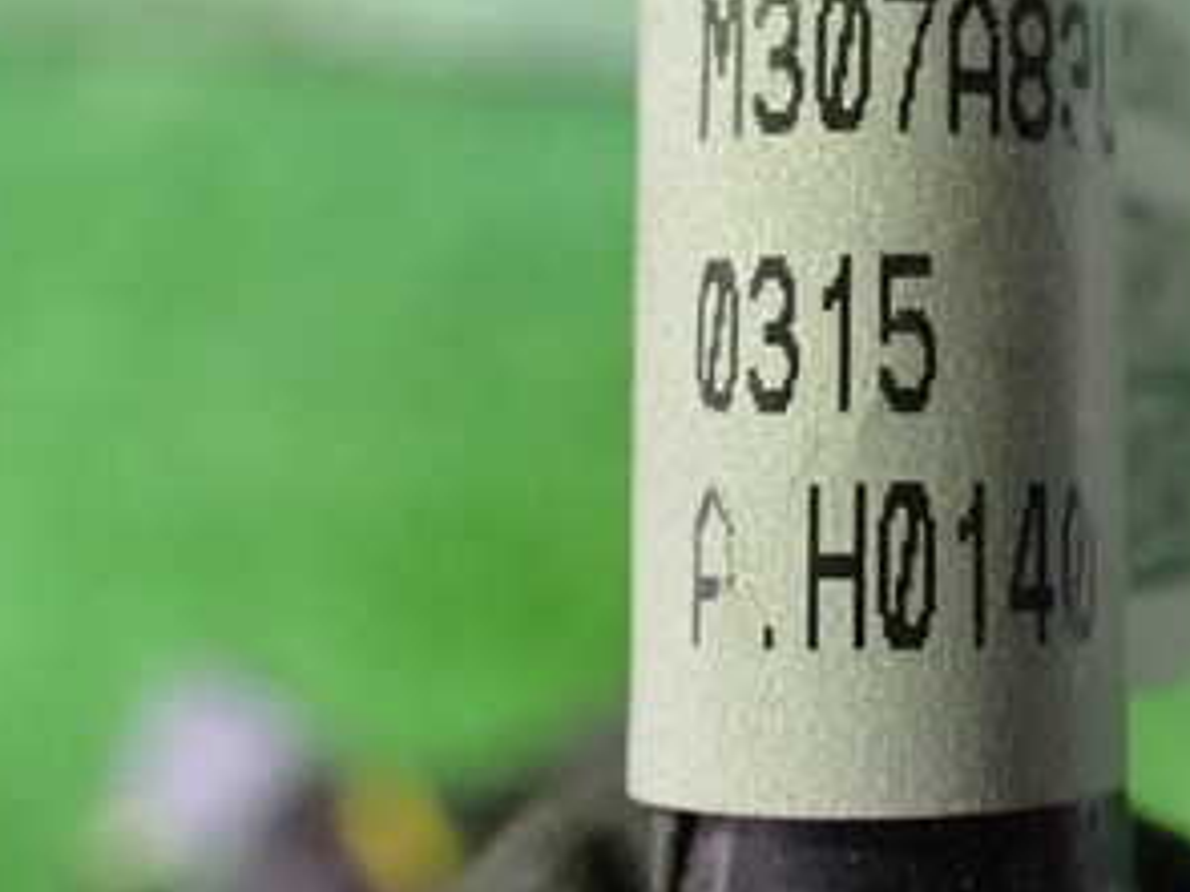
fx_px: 2096
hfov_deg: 30.5
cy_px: 125
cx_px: 1029
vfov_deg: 23.5
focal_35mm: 61
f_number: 2.3
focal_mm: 5.4
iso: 1600
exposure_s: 1/30
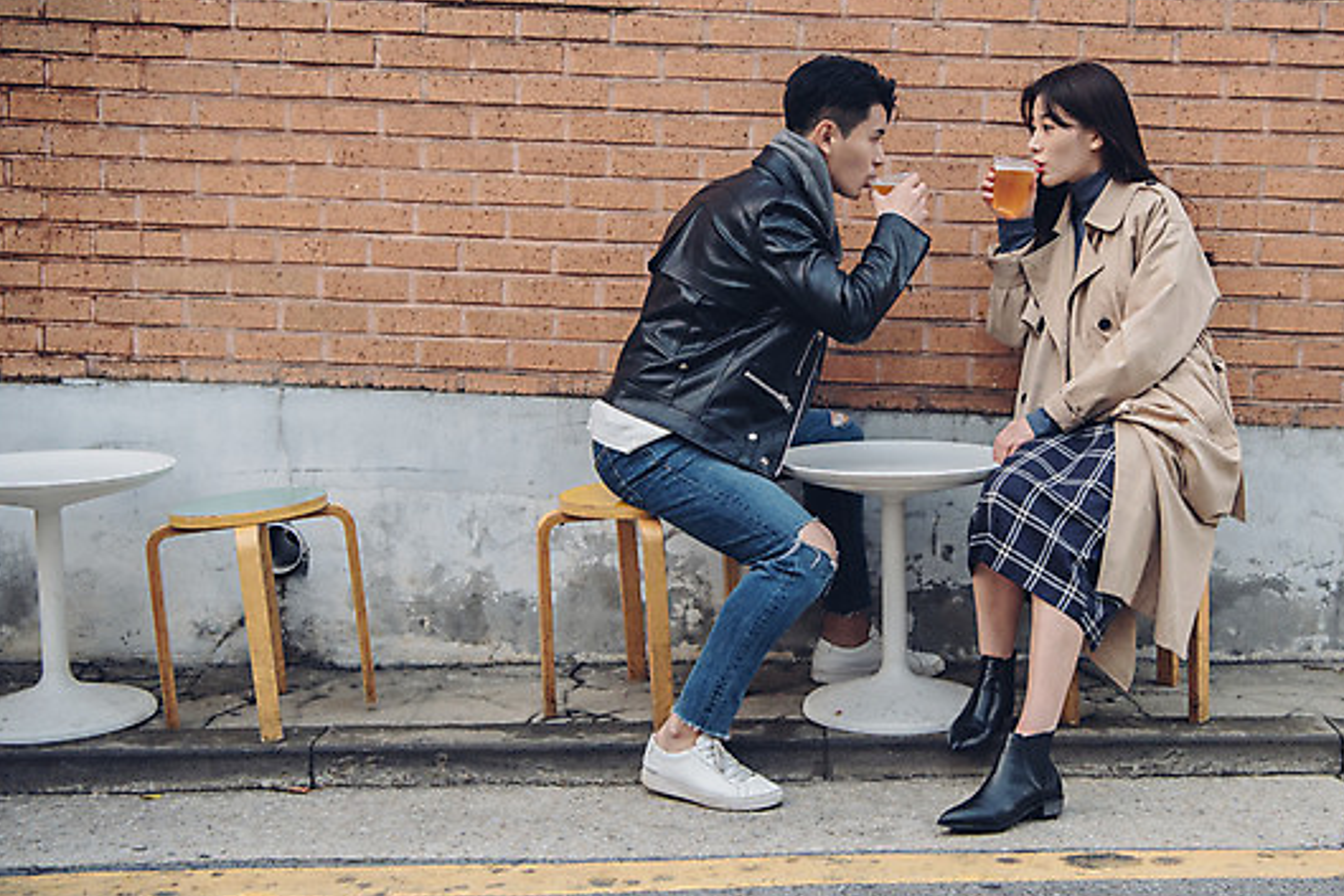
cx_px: 677
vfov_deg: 31.2
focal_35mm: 43
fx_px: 1606
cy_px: 429
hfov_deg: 45.4
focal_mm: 38
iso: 640
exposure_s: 1/80
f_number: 3.5
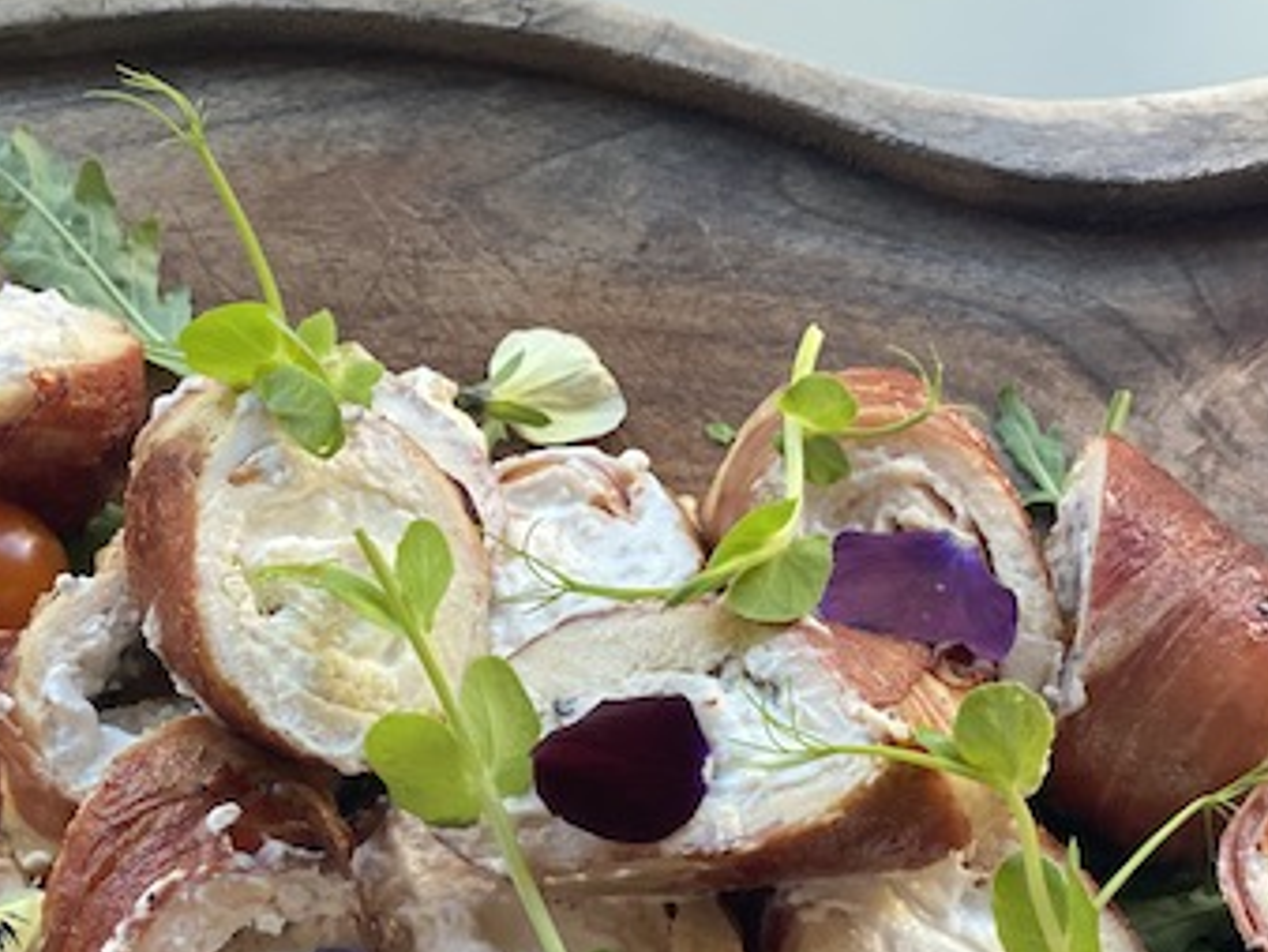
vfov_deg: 14.7
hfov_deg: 19.6
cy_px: 858
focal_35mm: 100
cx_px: 465
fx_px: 3666
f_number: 2
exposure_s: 1/122
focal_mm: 6
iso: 200
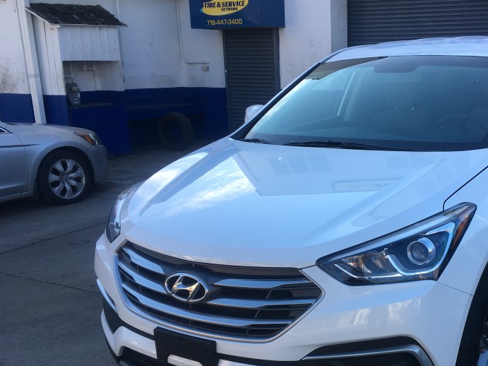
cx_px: 351
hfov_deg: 42.8
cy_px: 256
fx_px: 606
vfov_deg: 33.2
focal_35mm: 43
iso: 25
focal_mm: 4.15
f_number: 2.2
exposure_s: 1/437
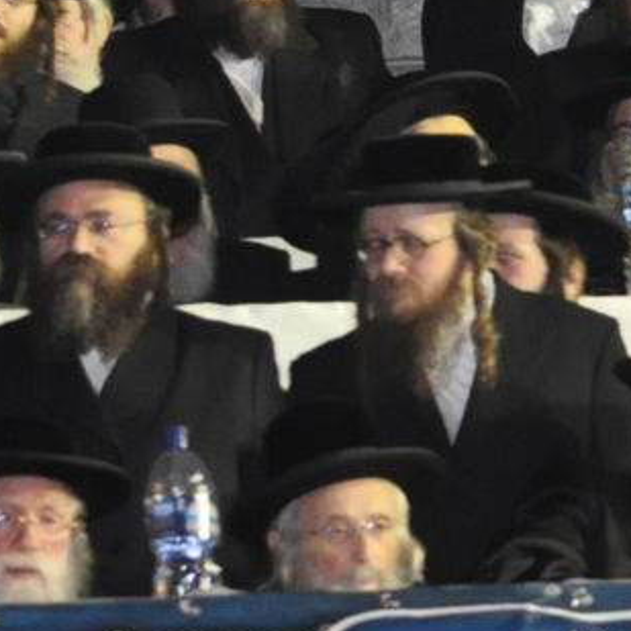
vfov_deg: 2.8
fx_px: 13096
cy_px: 40
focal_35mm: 635
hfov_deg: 2.8
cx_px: 1090
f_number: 5.6
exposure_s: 1/60
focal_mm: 110
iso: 2000
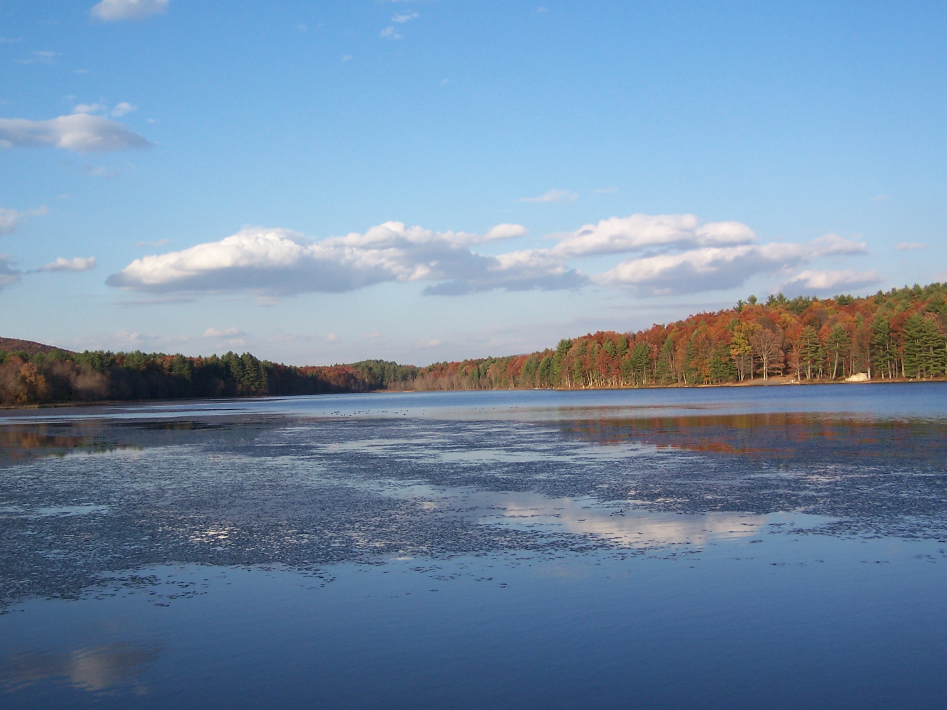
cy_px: 362
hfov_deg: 43.8
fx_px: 1176
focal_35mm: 43
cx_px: 428
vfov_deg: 33.6
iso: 80
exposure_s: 1/800
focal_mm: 6.3
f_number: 2.8
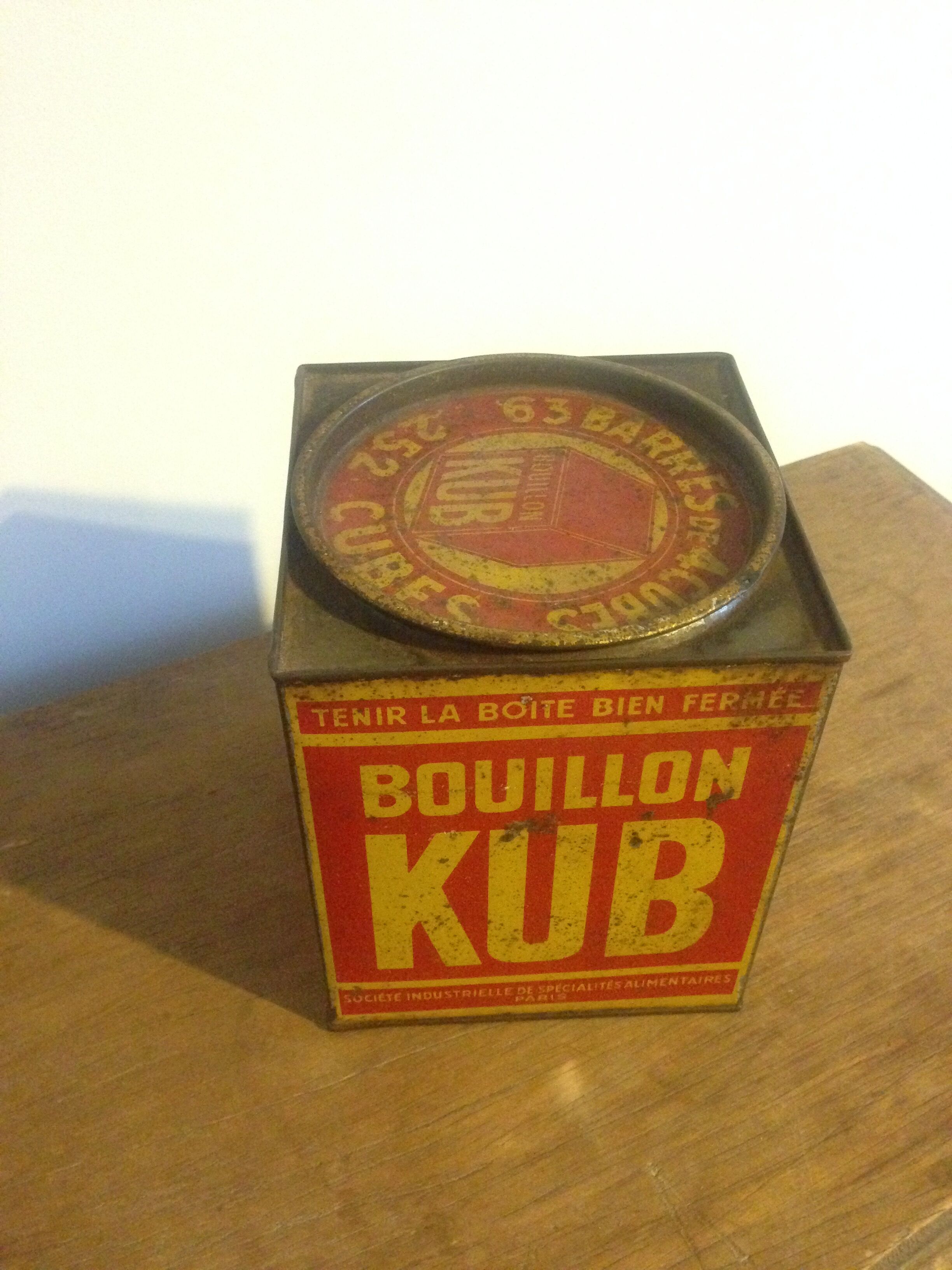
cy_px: 635
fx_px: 1210
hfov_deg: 42.9
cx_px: 476
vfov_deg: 55.4
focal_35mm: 33
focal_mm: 4.12
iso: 800
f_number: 2.4
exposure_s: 1/15
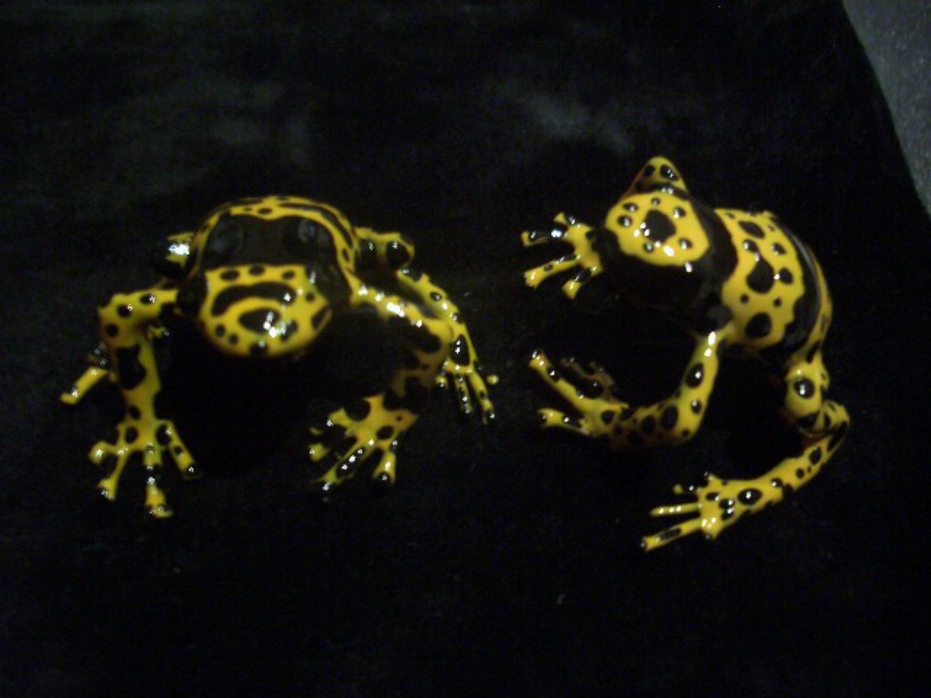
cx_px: 466
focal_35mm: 35
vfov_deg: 40.7
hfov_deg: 52.6
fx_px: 941
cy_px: 349
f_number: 2.6
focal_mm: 5.8
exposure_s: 1/8
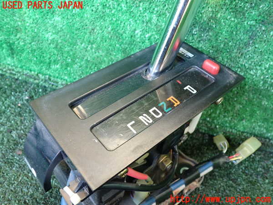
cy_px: 102
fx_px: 237
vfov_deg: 46.8
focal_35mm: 30
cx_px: 136
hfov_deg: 60.0
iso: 250
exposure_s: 1/30
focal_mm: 5.4
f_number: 2.3
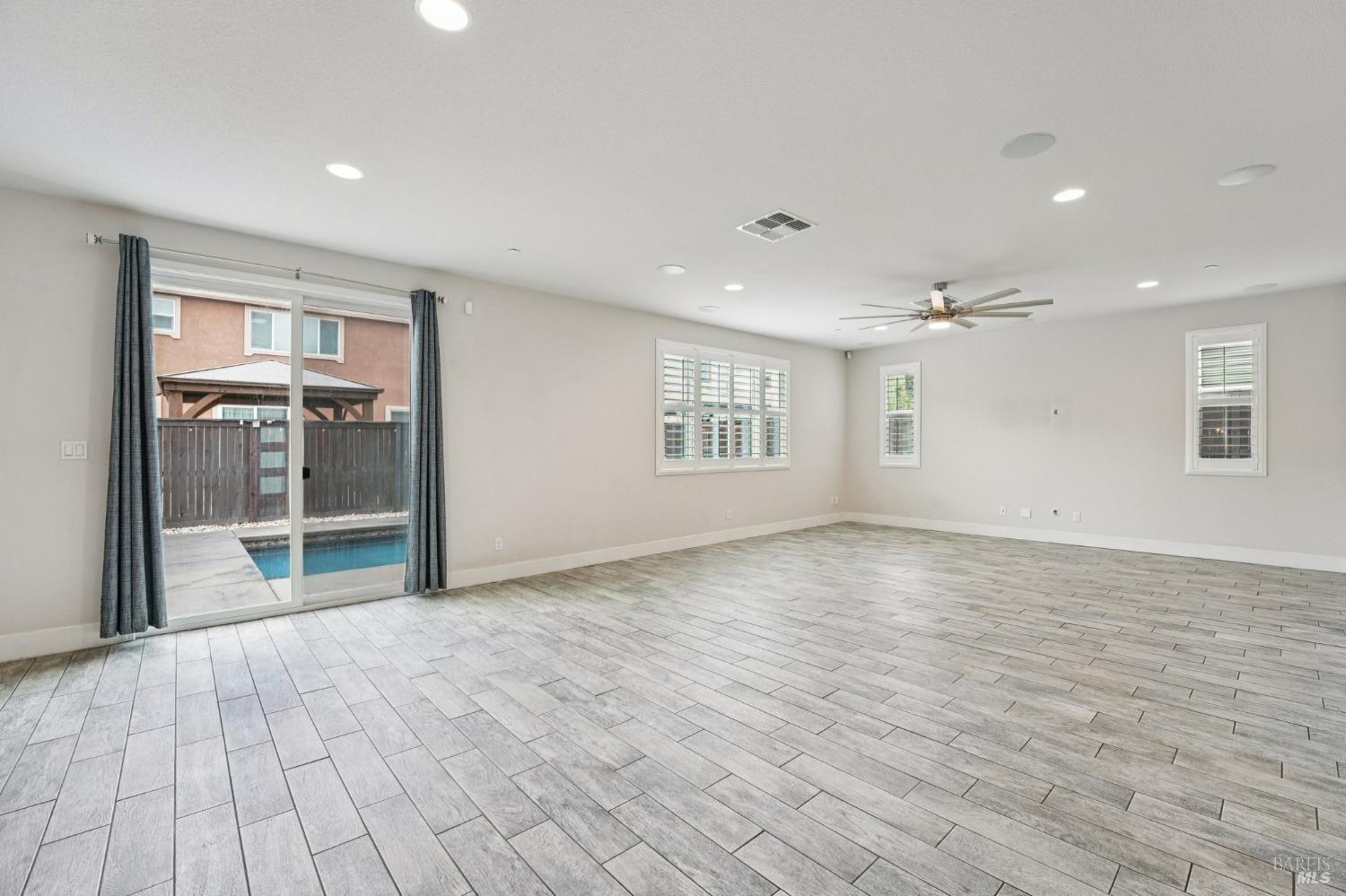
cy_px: 448
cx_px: 673
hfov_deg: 104.3
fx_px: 523
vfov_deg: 81.2
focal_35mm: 14
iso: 640
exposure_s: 1/15
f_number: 8
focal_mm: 14
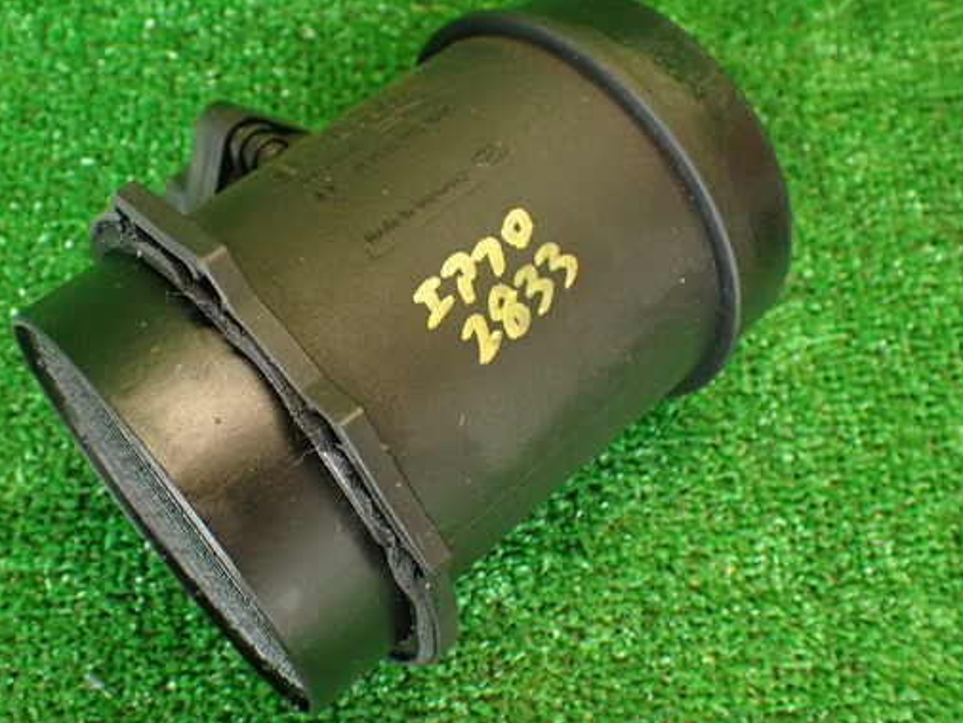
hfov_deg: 48.8
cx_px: 402
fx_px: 1057
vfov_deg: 37.7
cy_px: 336
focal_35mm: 38
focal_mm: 5.79
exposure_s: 1/30
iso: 320
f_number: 2.4
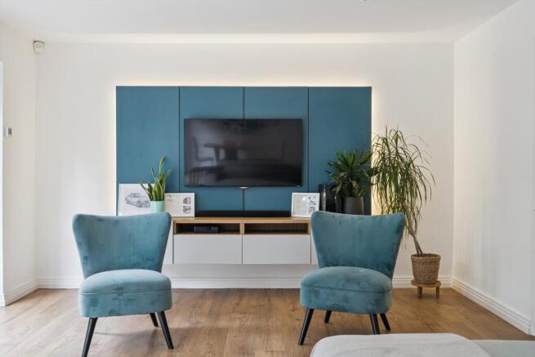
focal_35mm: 35
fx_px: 520
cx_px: 268
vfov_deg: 37.9
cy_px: 178
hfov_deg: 54.4
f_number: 5.6
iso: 320
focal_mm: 35
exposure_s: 1/10
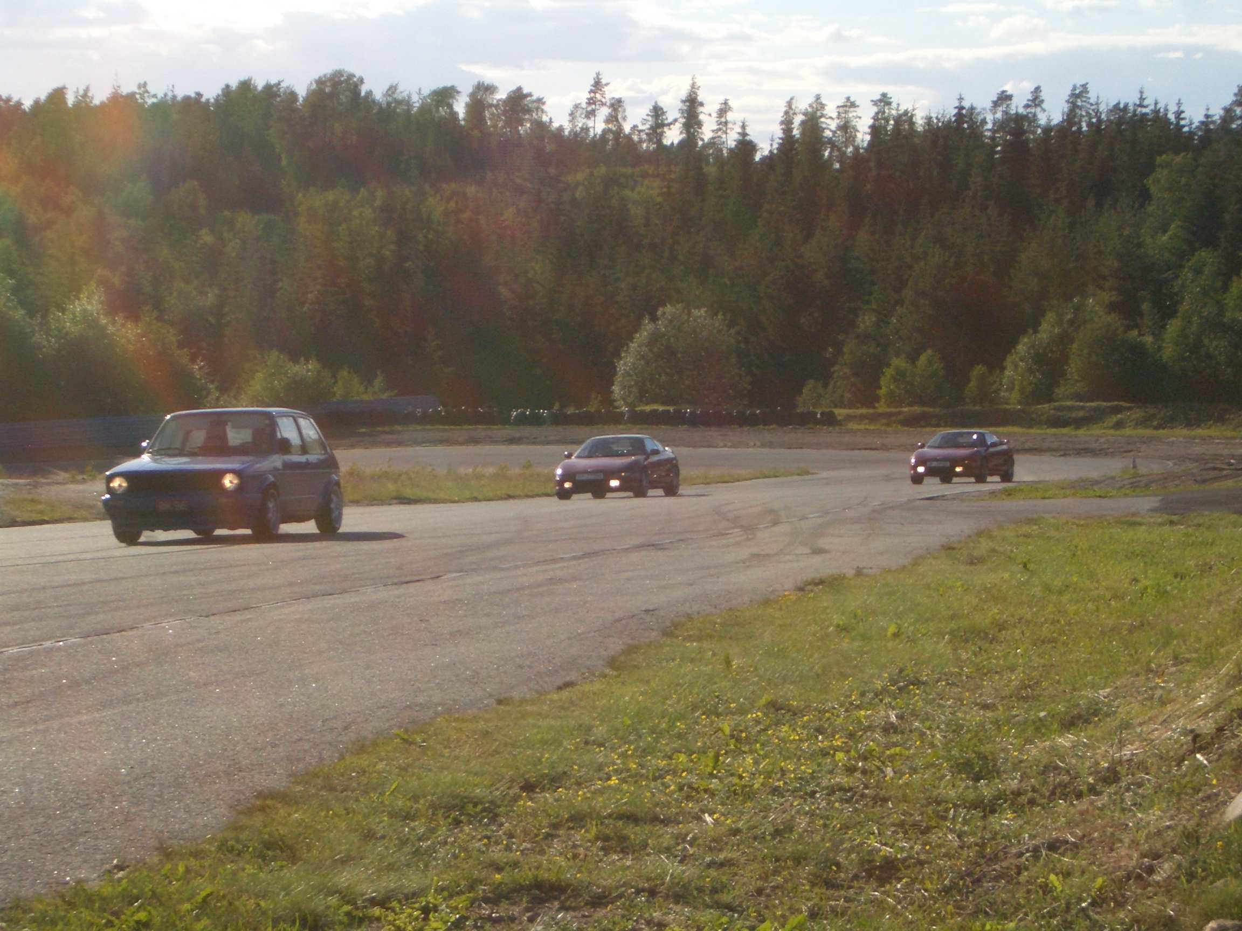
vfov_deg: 16.8
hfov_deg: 22.3
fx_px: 3157
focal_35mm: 88
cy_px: 466
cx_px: 621
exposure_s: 1/640
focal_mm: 14.6
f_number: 7
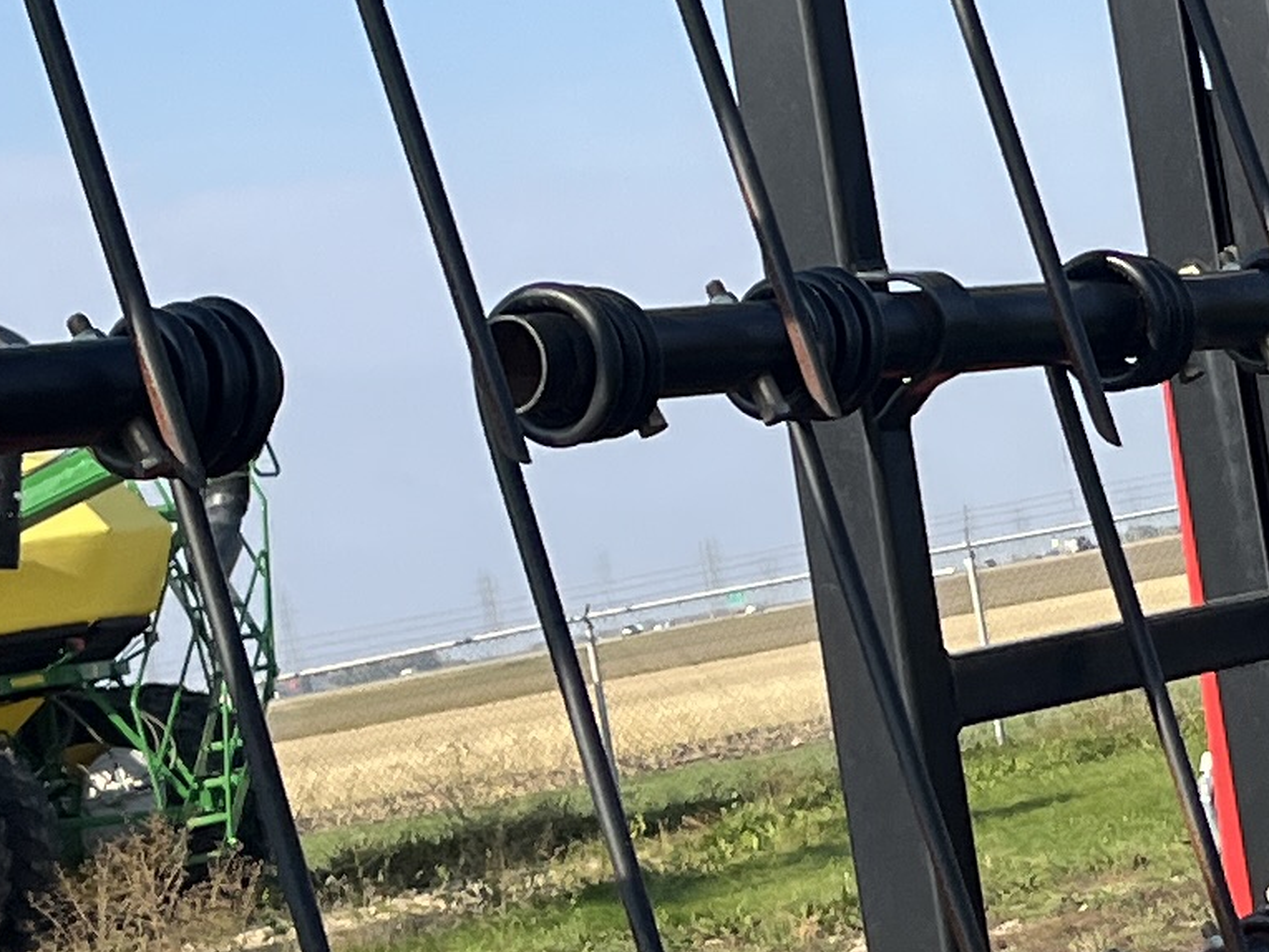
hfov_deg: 14.2
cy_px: 259
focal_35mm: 137
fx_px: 5023
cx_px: 1229
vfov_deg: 10.8
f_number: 1.6
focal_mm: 5.1
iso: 50
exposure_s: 1/2571
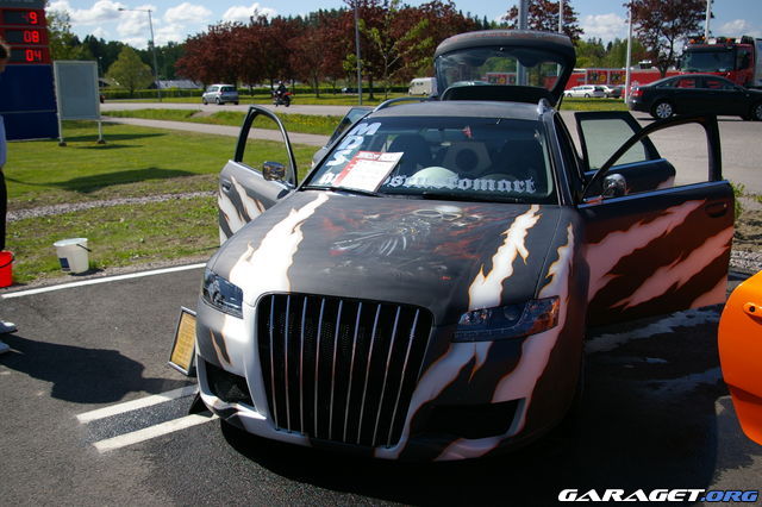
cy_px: 254
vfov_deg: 41.7
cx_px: 381
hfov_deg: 59.5
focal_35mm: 32
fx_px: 666
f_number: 5
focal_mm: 21
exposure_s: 1/1250
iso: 200
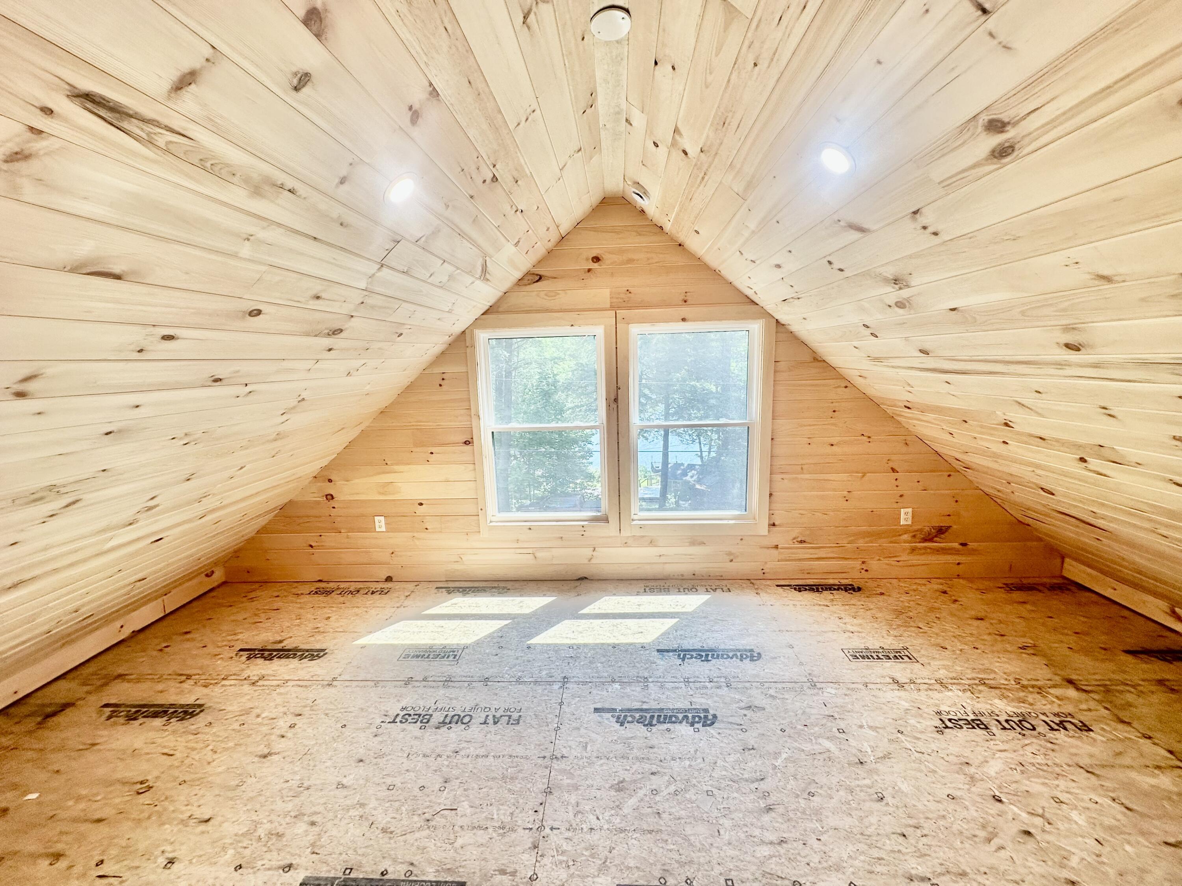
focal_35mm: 14
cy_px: 443
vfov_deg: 85.7
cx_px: 591
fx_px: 478
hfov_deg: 102.1
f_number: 2.2
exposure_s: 1/120
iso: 50
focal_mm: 2.22
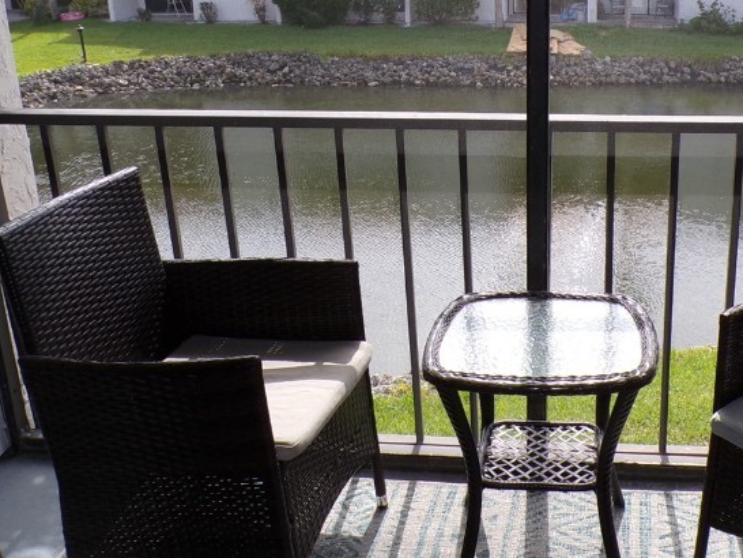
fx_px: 966
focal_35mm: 45
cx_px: 532
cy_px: 207
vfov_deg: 32.0
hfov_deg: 41.2
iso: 100
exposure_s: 1/200
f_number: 4.4
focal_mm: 4.3
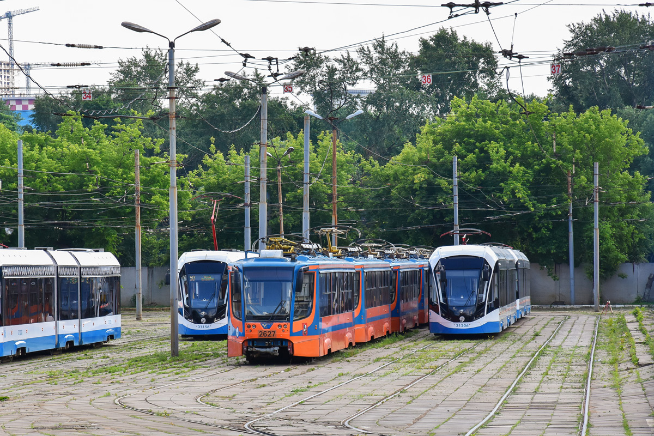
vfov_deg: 8.7
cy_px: 218
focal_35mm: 158
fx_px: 2861
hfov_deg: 13.0
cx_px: 327
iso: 560
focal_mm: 105
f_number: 8
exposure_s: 1/500
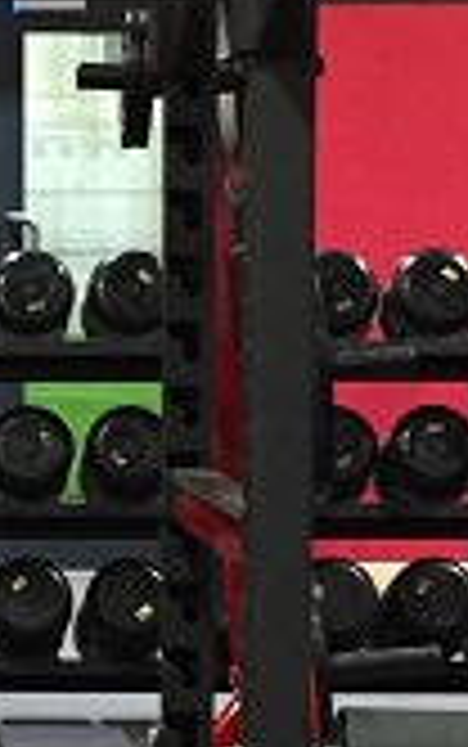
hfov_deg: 8.2
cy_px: 398
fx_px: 3198
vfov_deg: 13.3
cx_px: -200
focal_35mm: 157
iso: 320
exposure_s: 1/33
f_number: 2.2
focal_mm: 4.15
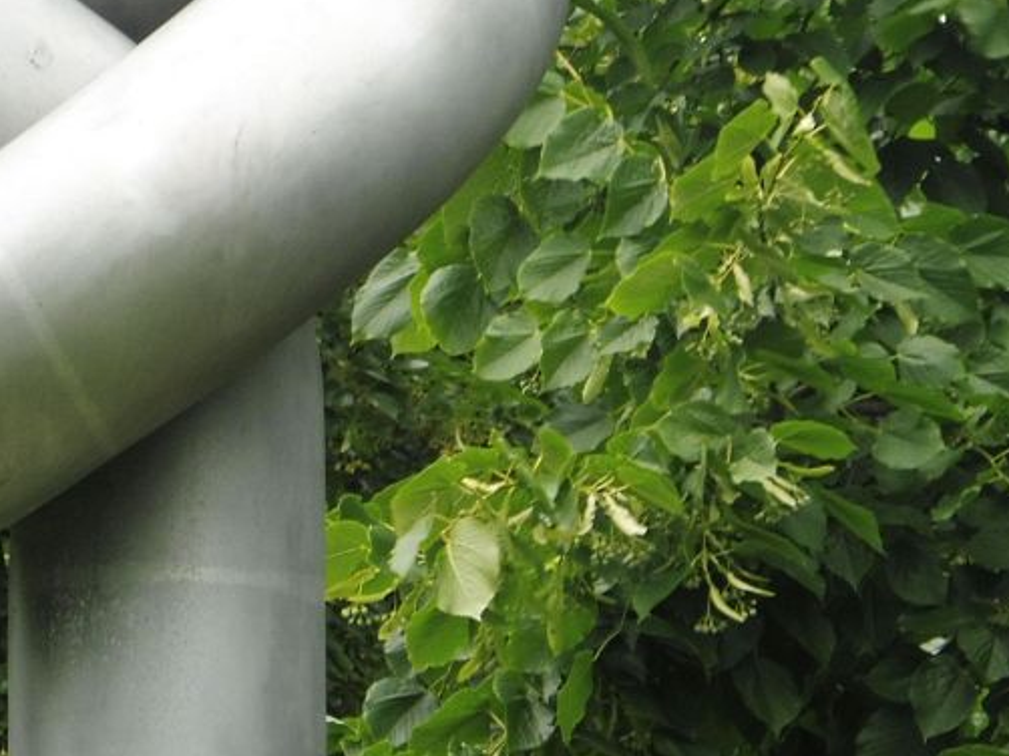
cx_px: 123
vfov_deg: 2.3
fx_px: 18559
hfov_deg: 3.1
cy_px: 18
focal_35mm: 637
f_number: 6.3
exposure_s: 1/100
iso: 160
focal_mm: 55.7
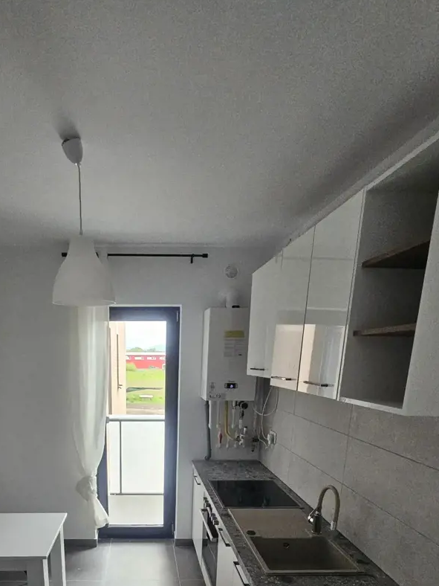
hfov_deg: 59.9
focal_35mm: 22
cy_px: 463
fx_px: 372
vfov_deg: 69.5
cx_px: 153
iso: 400
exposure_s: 1/100
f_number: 2.2
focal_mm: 2.2
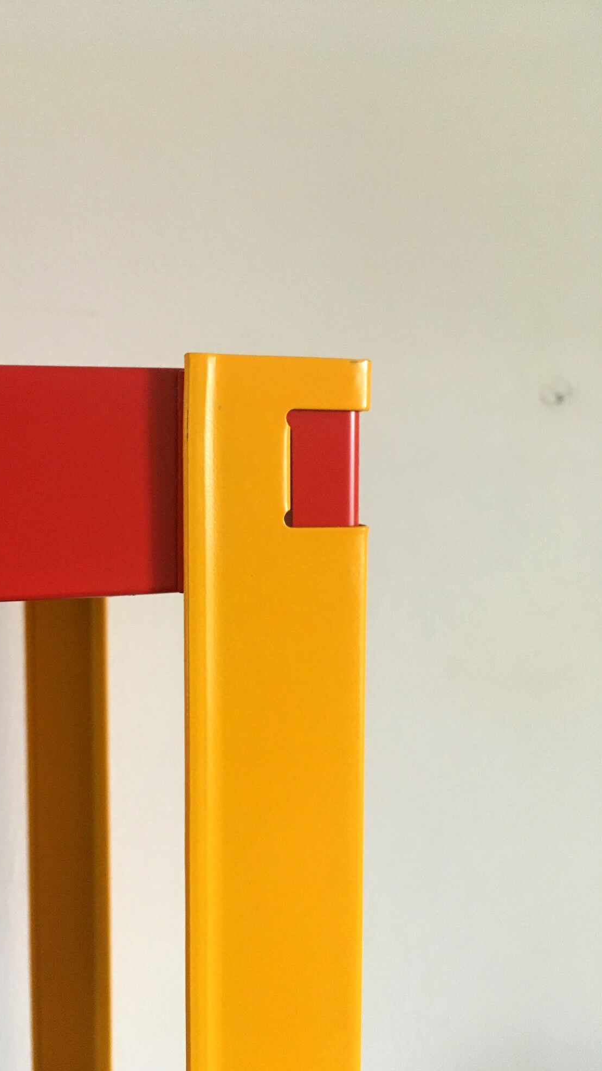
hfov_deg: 36.3
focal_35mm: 32
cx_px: 199
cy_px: 542
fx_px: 908
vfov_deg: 61.0
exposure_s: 1/20
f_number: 2.2
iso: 200
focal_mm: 4.15
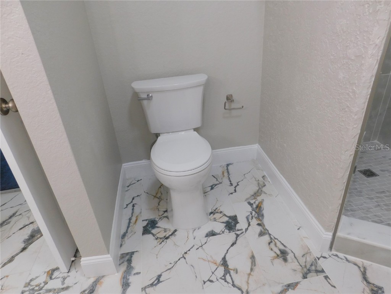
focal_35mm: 23
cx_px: 196
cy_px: 147
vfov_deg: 58.9
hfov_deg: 73.9
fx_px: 260
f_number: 3
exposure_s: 1/30
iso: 125
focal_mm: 4
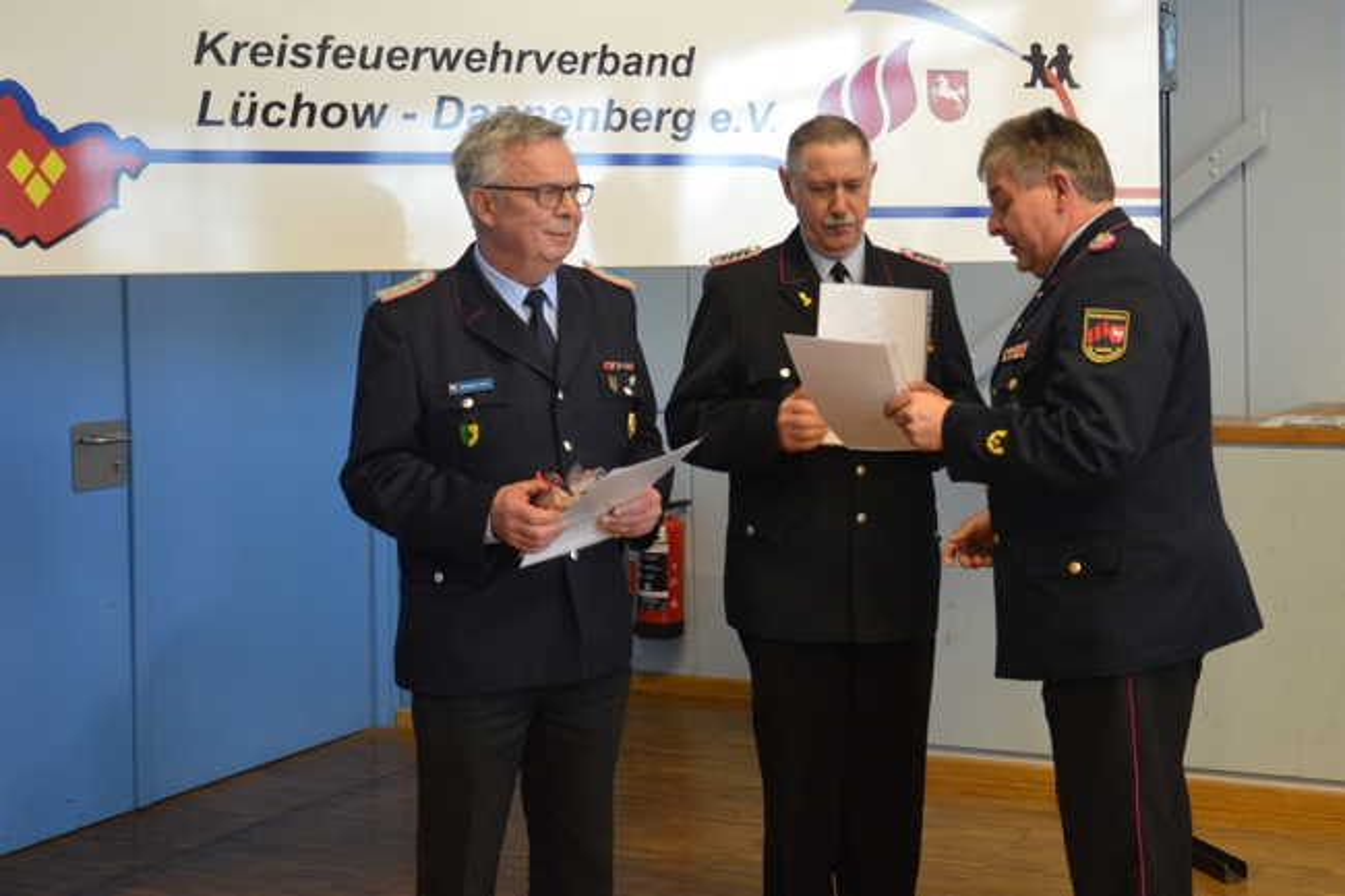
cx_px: 672
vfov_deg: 34.2
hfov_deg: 49.6
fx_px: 1457
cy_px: 448
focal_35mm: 39
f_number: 4
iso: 800
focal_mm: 26
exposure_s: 1/40
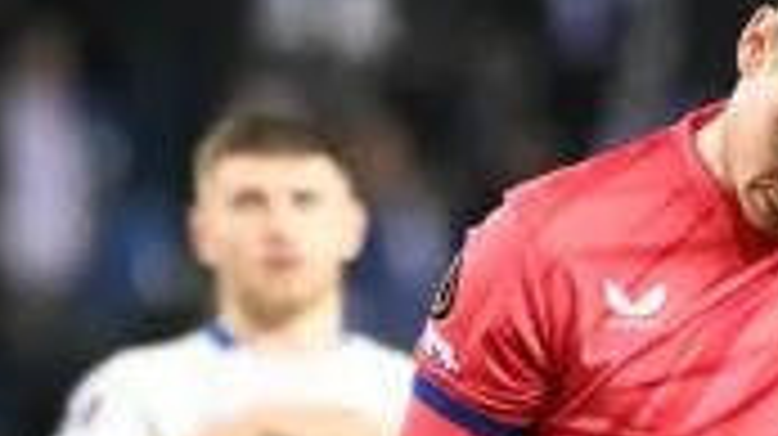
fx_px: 28426
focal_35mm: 1379
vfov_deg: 0.9
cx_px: 1007
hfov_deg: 1.6
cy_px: 876
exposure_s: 1/1250
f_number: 4
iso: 8000
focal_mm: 300
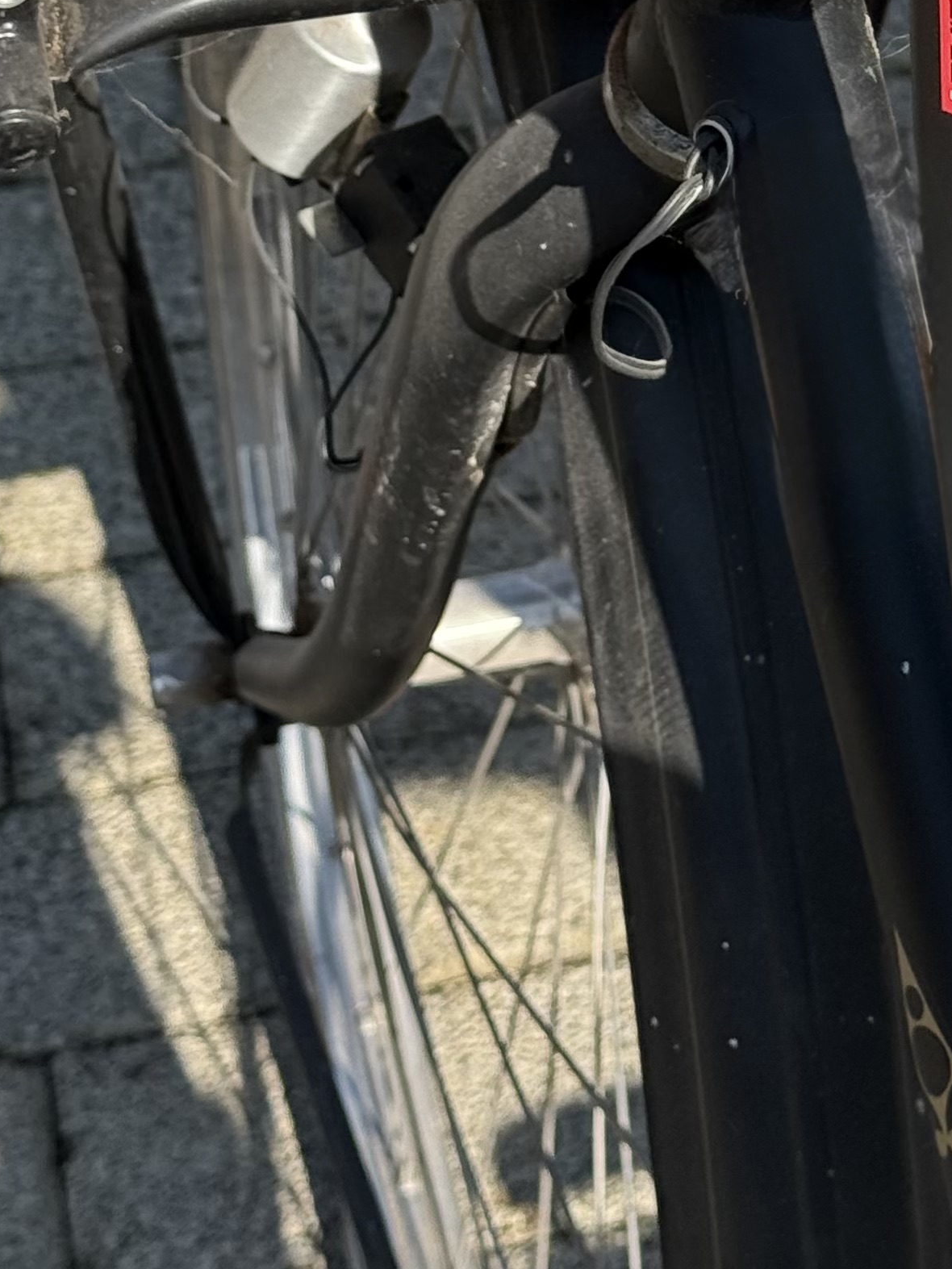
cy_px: -48
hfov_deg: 11.9
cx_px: 906
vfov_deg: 15.7
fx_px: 4510
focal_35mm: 123
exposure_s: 1/3096
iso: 100
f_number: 1.78
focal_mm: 6.76
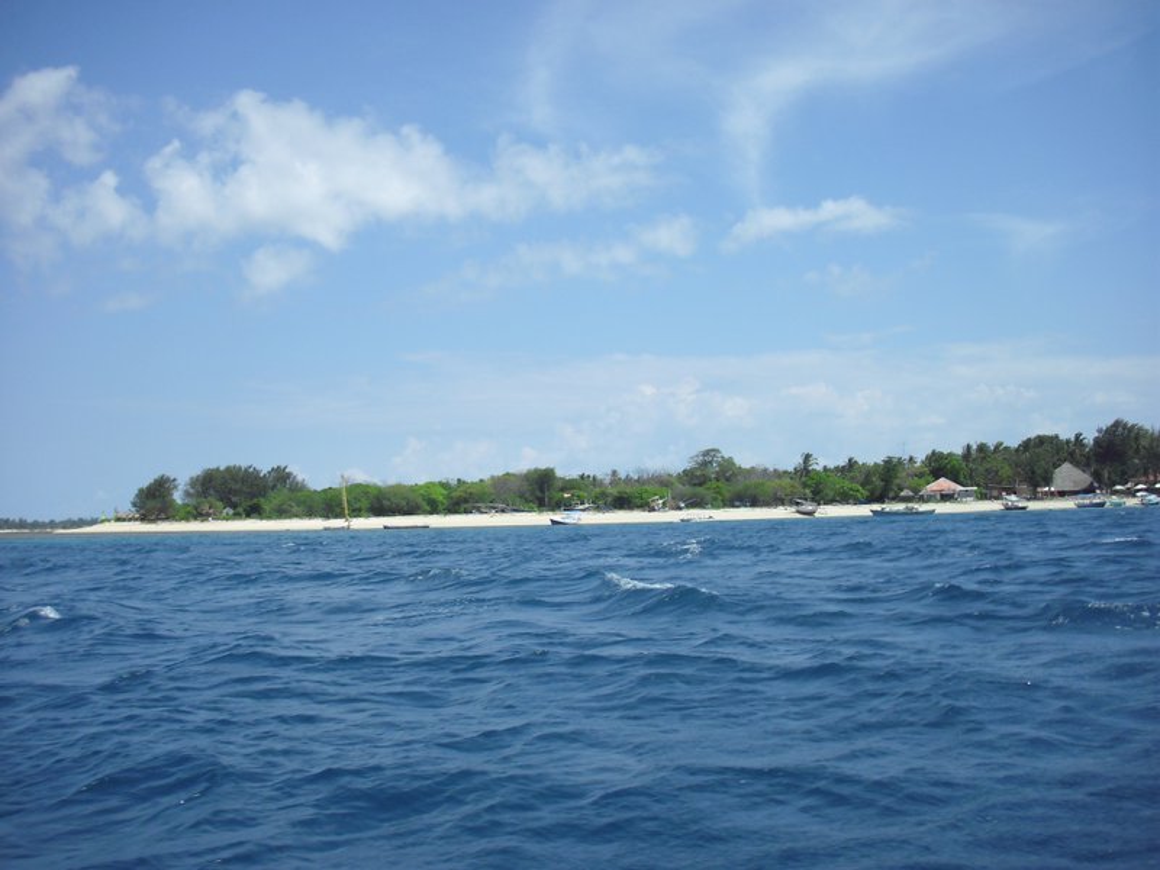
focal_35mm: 38
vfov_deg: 37.7
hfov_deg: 49.0
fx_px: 1273
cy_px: 435
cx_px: 580
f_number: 8
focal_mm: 6.2
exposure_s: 1/320
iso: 100
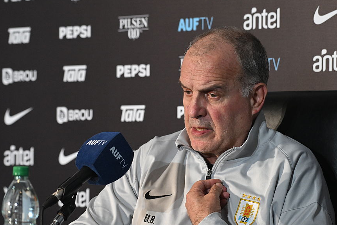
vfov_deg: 5.8
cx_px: 165
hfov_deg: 8.7
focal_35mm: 238
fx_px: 2228
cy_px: 126
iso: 5000
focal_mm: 200
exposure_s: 1/320
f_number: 5.6
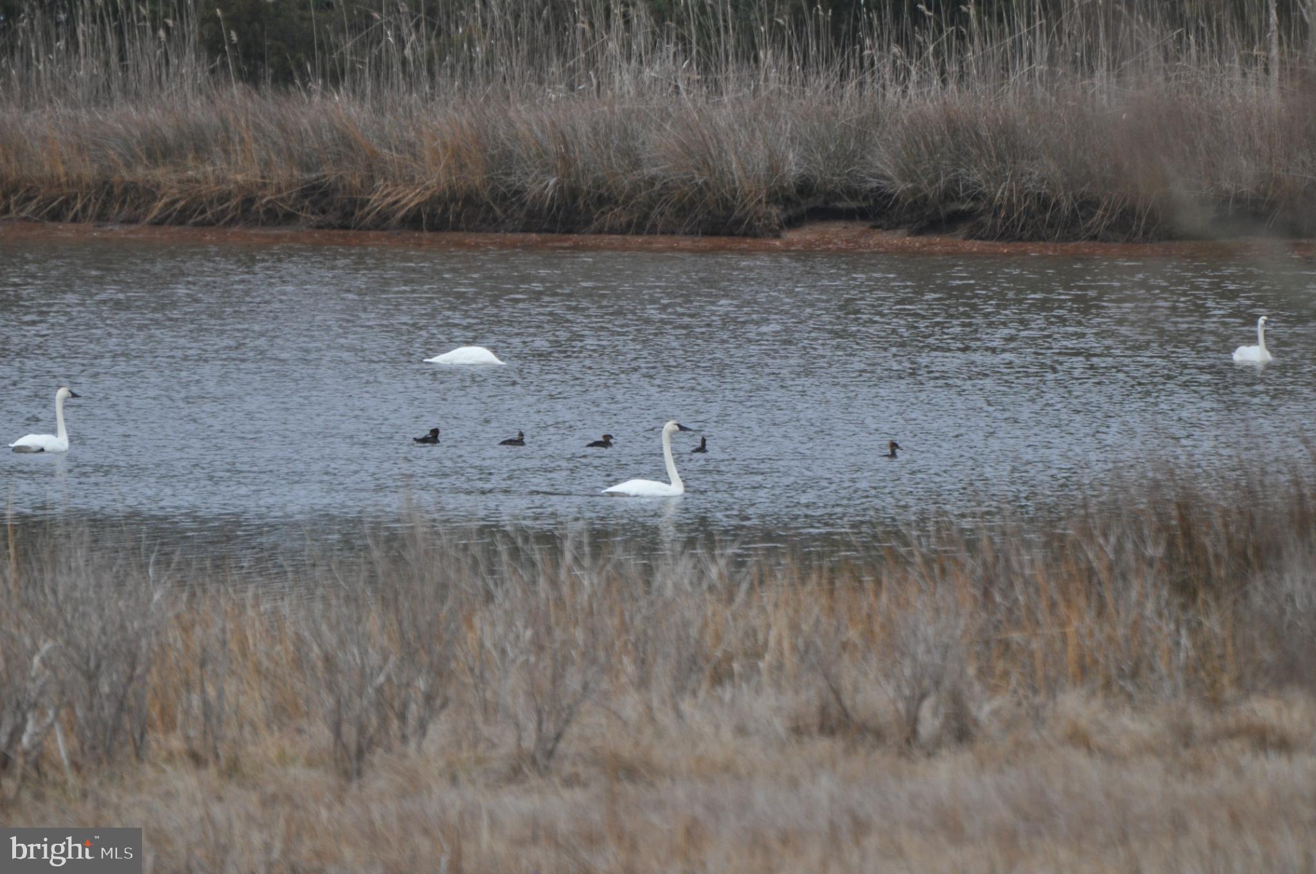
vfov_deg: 3.0
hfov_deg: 4.6
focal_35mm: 450
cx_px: 658
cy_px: 437
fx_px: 16429
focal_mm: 300
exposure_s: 1/1000
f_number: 5.6
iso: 800
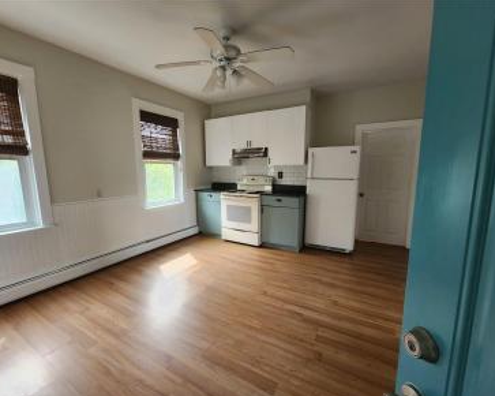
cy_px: 203
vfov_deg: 87.9
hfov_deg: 100.7
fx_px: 205
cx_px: 240
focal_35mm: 14
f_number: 2.2
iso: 250
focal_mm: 2.2
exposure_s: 1/60
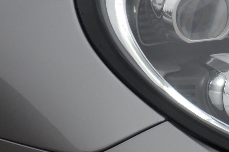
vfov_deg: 1.5
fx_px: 5960
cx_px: 305
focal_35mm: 939
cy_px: 41
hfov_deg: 2.2
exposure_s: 1/1000
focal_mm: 200
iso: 720
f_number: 5.6
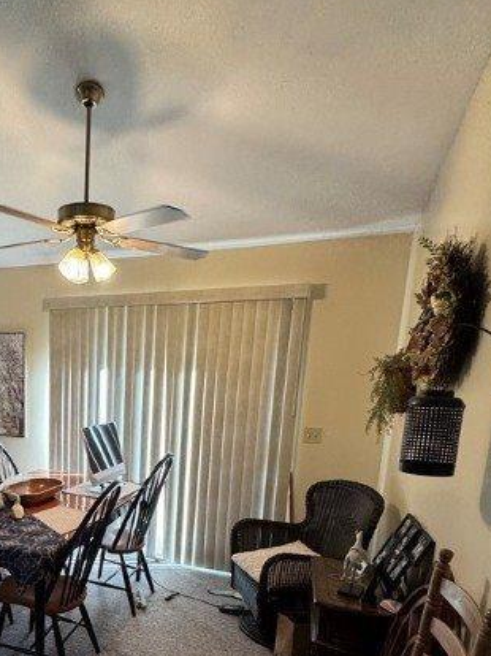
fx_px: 492
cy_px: 464
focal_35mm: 26
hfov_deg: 48.7
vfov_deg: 64.6
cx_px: 71
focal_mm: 2.22
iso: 320
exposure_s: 1/120
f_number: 2.2
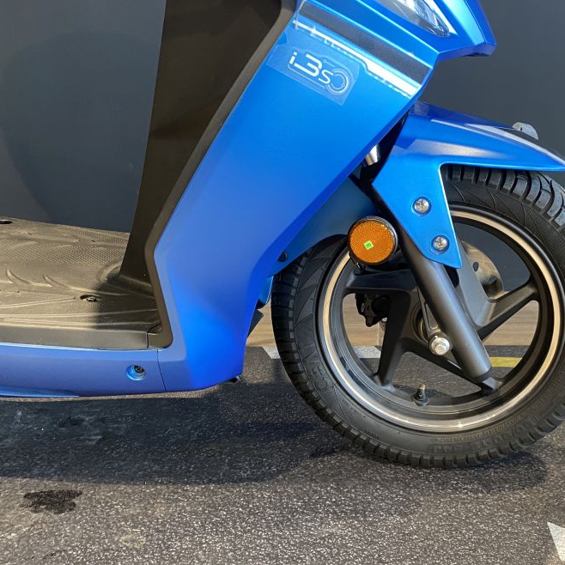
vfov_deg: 44.9
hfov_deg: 44.3
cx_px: 377
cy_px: 273
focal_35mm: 37
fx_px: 683
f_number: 1.8
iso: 200
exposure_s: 1/50
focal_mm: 4.25
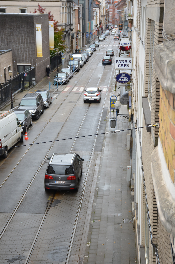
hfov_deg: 21.5
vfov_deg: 32.0
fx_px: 461
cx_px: 88
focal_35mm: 63
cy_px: 132
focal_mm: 42
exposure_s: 1/125
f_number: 5.6
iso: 200
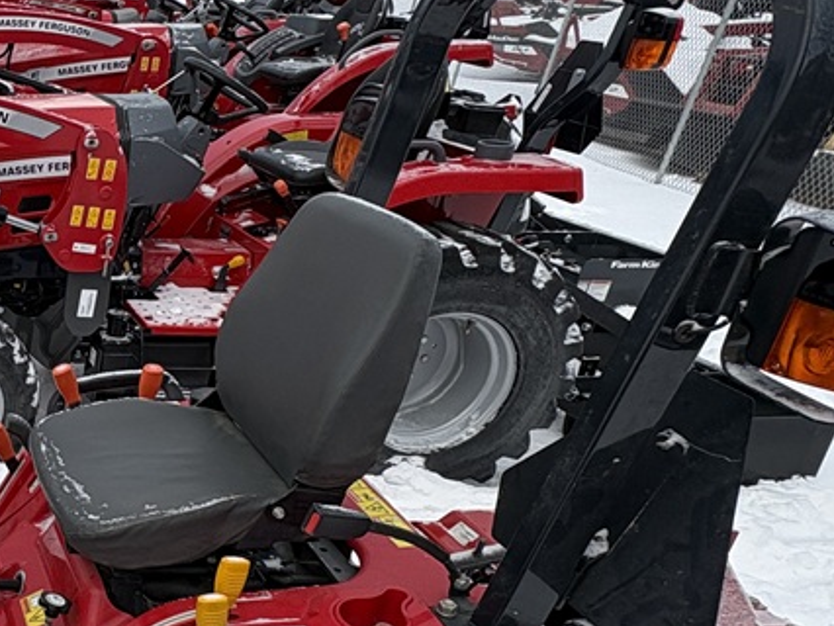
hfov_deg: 35.8
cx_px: -165
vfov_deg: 34.8
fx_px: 988
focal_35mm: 41
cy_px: 416
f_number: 2.2
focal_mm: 2.22
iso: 40
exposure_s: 1/366
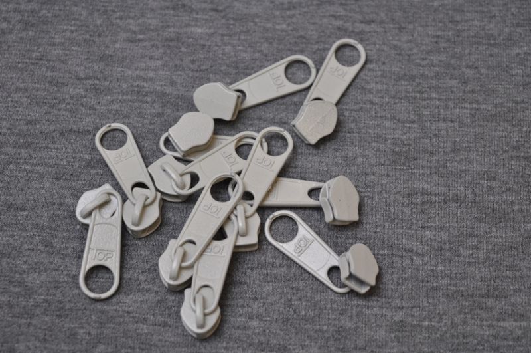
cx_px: 266
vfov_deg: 16.5
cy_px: 176
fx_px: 1215
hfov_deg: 24.7
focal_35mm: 82
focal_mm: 55
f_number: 5.6
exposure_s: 1/80
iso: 400
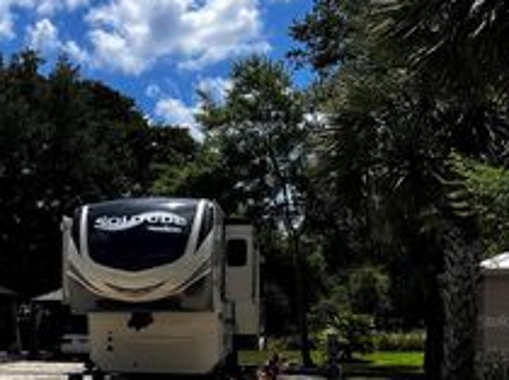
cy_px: 321
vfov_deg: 23.2
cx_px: -56
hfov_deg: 28.3
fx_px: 911
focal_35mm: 62
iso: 50
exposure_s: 1/5319
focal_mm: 5.1
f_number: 1.6
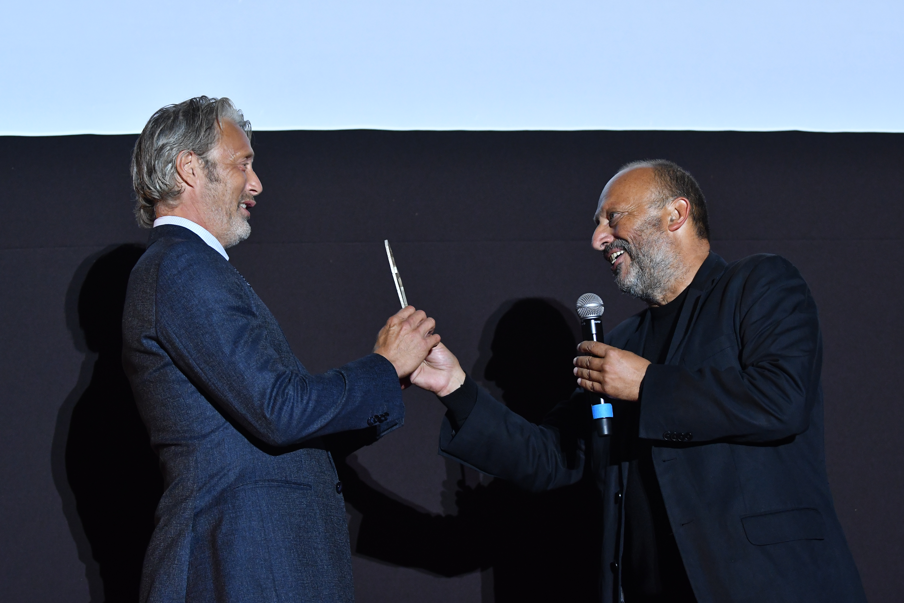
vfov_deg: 11.1
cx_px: 452
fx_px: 3088
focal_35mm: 123
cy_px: 302
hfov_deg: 16.7
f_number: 2.8
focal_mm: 82
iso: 1600
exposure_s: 1/250
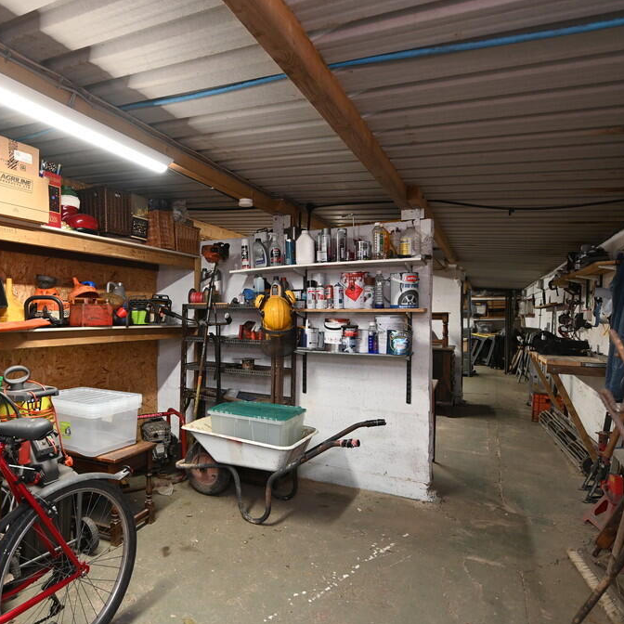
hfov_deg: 68.3
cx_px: 227
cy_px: 314
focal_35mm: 22
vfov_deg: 69.6
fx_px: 449
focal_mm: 17
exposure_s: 1/60
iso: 1000
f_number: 4
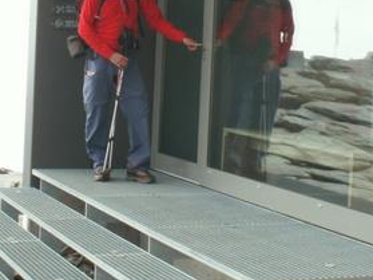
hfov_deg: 20.8
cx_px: 150
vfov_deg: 15.6
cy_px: 59
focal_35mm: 94
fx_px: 1012
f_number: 7.1
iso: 50
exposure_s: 1/40
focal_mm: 6.89
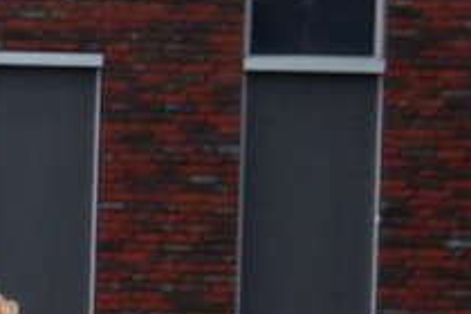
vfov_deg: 3.1
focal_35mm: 438
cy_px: 499
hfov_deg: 4.7
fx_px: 5730
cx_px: -388
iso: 320
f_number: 5
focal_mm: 60
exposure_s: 1/2000
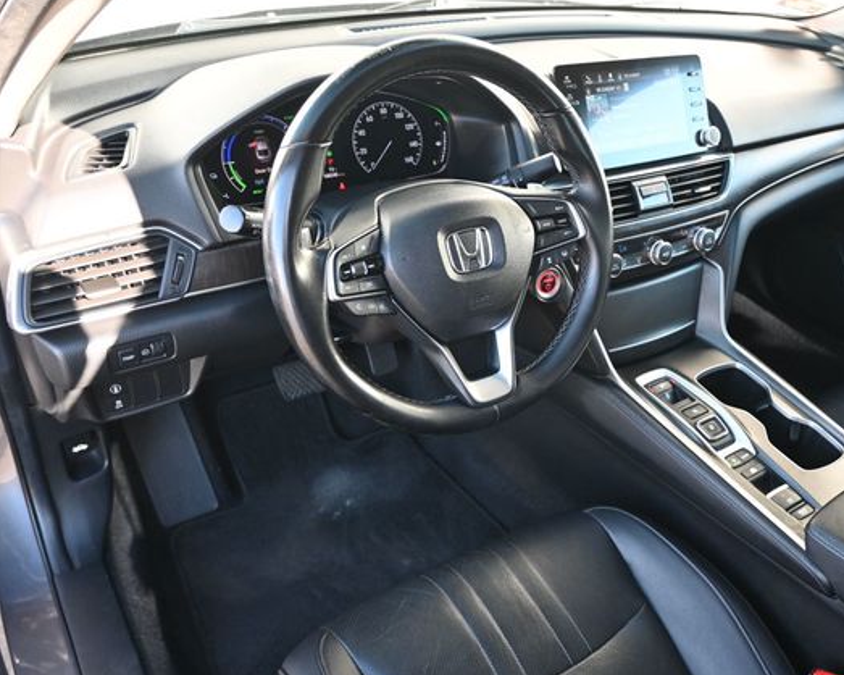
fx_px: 796
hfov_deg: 55.4
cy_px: 338
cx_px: 515
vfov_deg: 45.9
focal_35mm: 32
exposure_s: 1/125
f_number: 3.8
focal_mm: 18.5
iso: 720
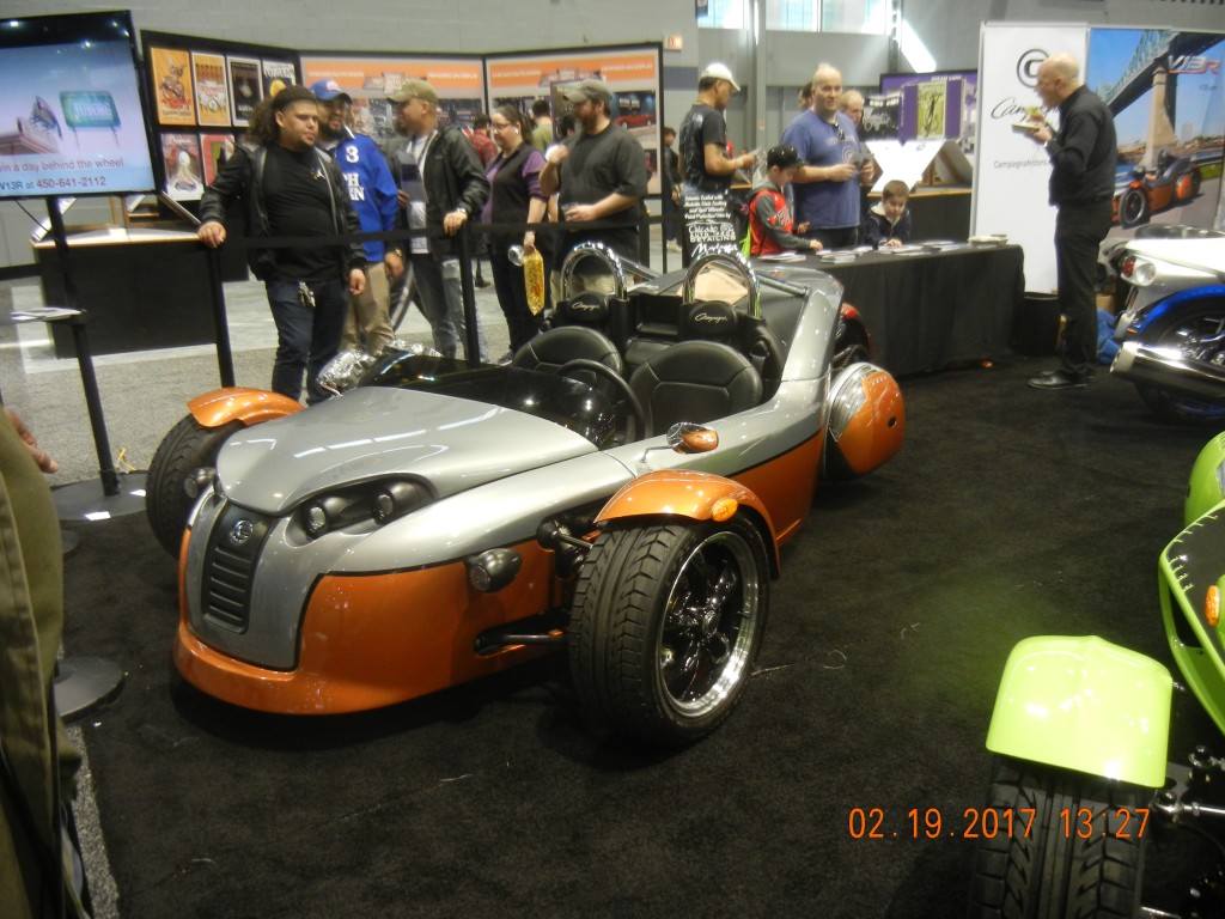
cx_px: 612
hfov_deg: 60.0
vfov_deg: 46.8
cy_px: 460
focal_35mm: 30
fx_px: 1062
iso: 384
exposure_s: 1/30.5
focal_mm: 5.4
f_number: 3.5
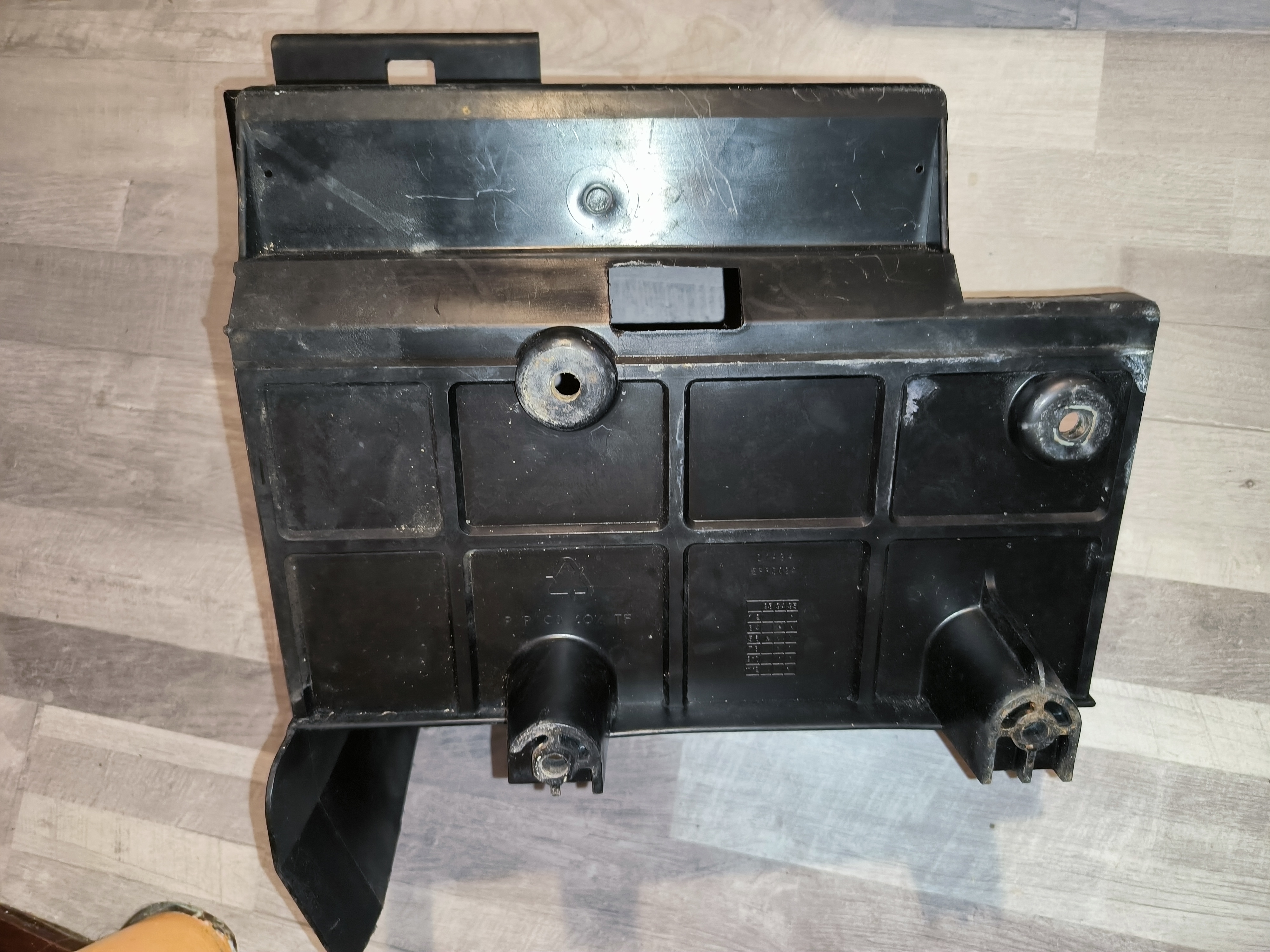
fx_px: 881
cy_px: 476
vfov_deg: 56.8
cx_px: 635
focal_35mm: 24
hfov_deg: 71.6
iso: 1984
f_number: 1.7
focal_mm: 5.24
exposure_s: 1/25
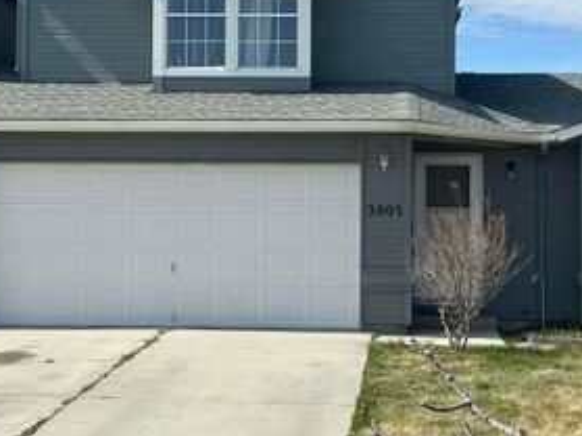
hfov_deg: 22.8
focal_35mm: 86
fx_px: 1445
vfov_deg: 17.1
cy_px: 162
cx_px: 325
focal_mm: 6.86
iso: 64
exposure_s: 1/4785
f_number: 1.78
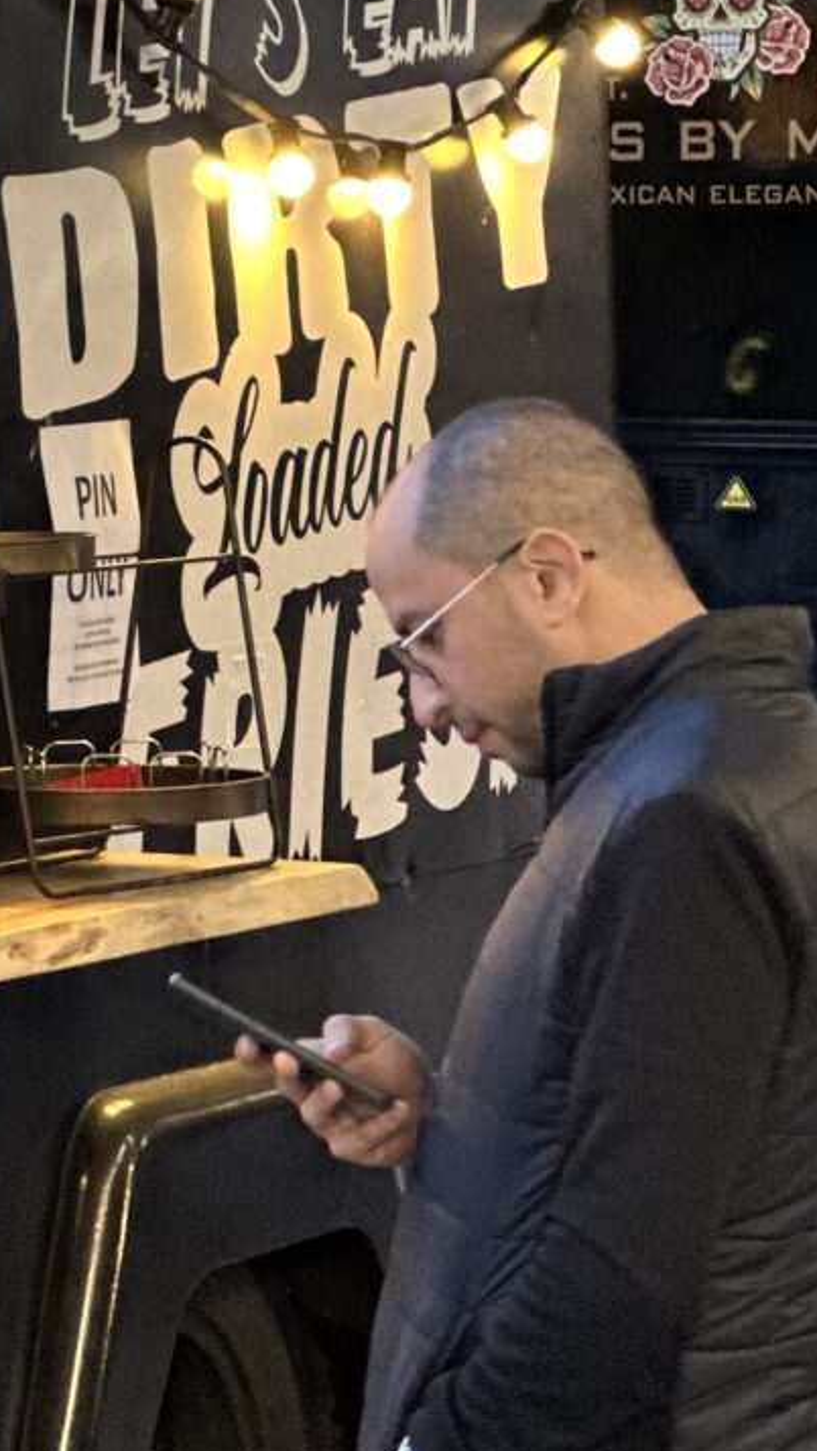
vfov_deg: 11.4
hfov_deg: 6.3
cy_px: 309
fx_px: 7235
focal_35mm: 188
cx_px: -705
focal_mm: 9
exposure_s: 1/14
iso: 640
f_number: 2.8
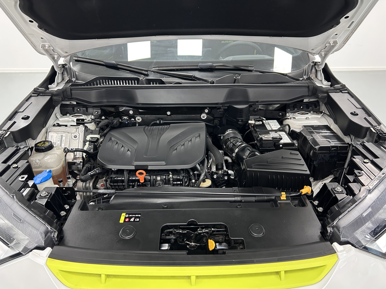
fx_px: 290
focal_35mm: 26
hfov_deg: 67.3
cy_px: 144
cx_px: 193
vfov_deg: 53.1
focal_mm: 5.7
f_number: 1.5
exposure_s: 1/50
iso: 160
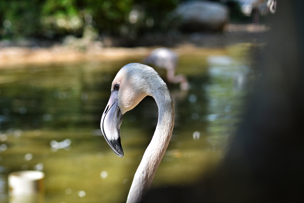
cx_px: 152
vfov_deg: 9.9
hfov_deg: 14.9
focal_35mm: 138
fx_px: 1165
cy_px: 102
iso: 200
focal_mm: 92
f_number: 5.6
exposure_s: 1/500
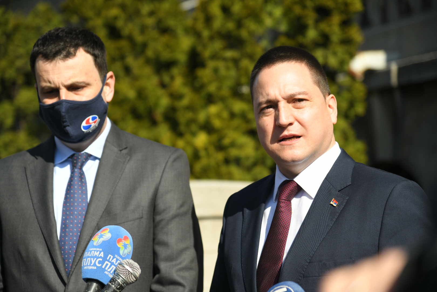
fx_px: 1457
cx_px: 218
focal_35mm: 120
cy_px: 146
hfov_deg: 17.1
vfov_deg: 11.4
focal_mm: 120
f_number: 4
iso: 400
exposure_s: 1/3200
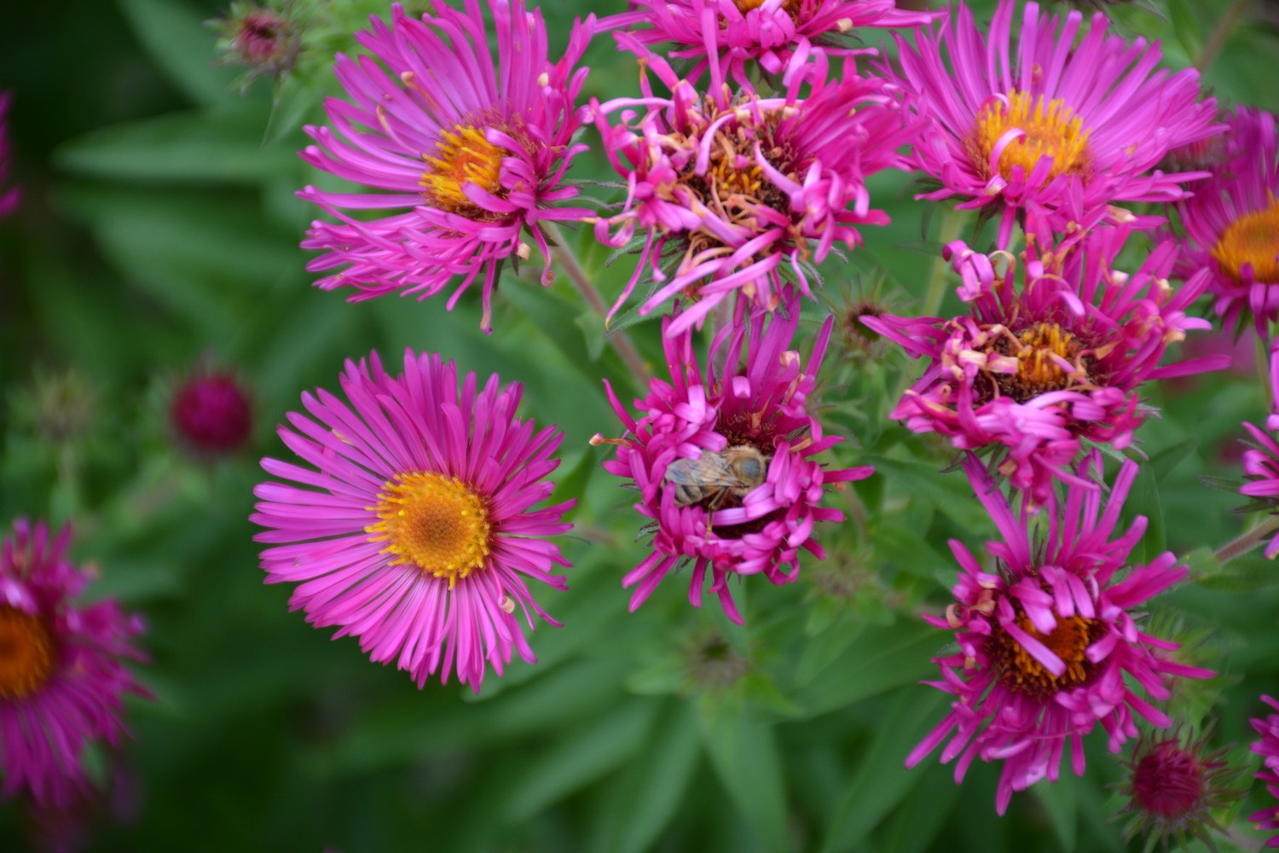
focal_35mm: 210
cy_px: 426
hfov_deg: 9.8
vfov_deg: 6.5
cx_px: 640
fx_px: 7460
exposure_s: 1/250
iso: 400
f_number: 5.6
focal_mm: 140
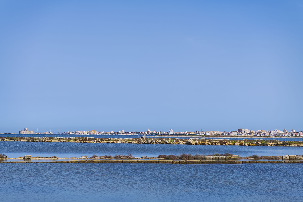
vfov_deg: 19.5
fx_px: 589
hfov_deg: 28.8
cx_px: 152
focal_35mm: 70
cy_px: 101
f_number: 5.6
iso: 100
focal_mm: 70
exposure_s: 1/800
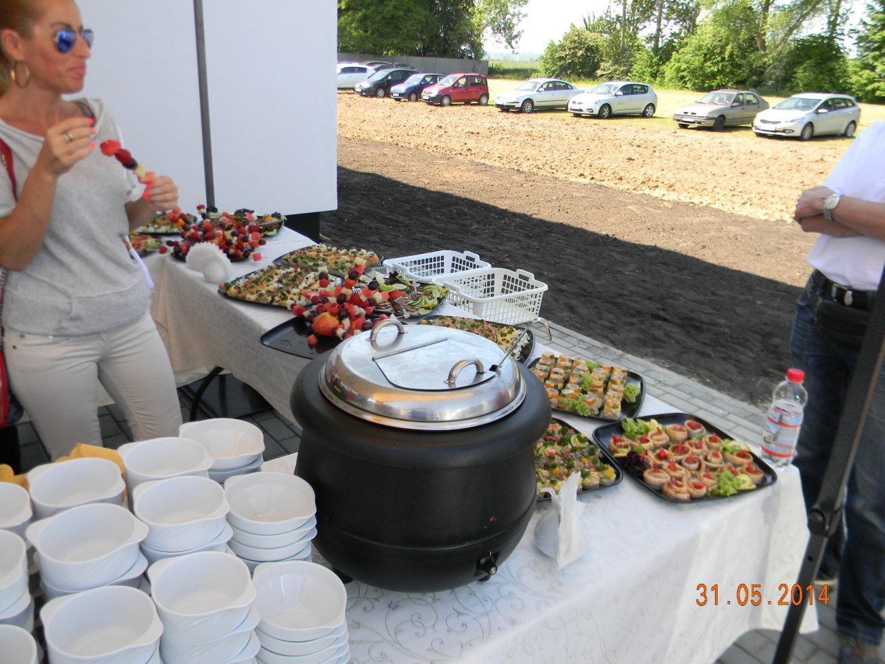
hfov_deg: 63.4
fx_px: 716
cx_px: 442
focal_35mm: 28
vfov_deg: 49.7
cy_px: 332
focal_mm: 5
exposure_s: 1/189
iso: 80
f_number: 3.5
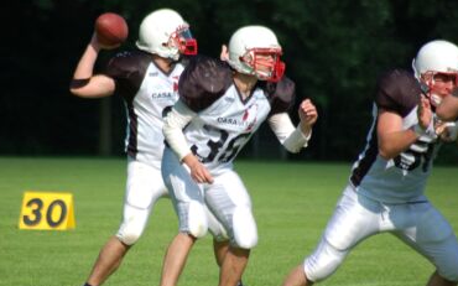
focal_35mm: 505
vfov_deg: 2.6
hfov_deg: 4.2
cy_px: 124
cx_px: 201
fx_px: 6301
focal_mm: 270
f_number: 5.6
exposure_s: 1/1000
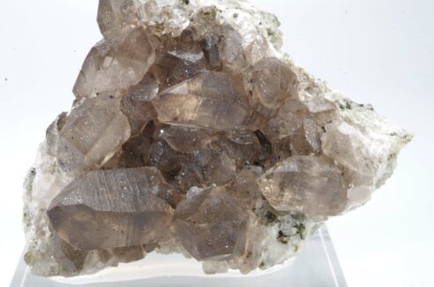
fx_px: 721
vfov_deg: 22.5
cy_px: 118
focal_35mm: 60
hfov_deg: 33.5
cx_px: 194
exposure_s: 1/2
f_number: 4
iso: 100
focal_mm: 32.5
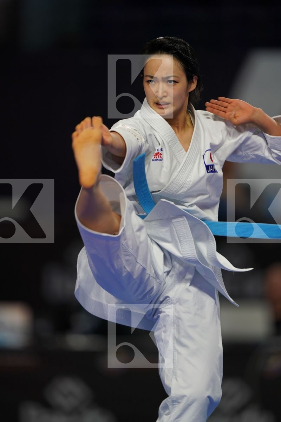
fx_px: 4683
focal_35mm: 400
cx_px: 140
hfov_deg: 3.4
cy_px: 211
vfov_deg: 5.2
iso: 400
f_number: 2.8
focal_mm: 400
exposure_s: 1/400
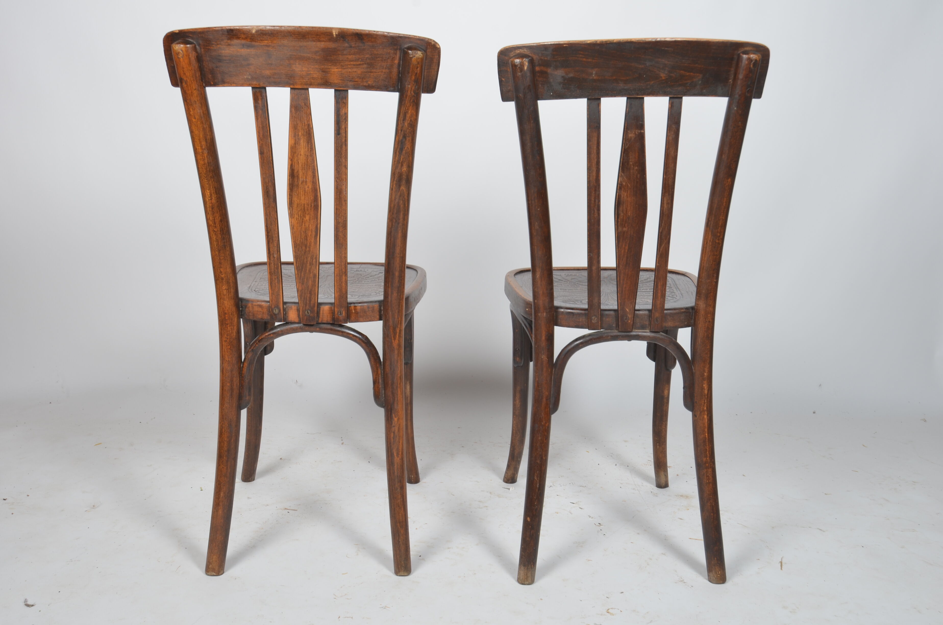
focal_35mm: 36
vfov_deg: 36.7
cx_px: 472
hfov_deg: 53.2
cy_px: 312
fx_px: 941
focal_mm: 24
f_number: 11
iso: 100
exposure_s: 1/125
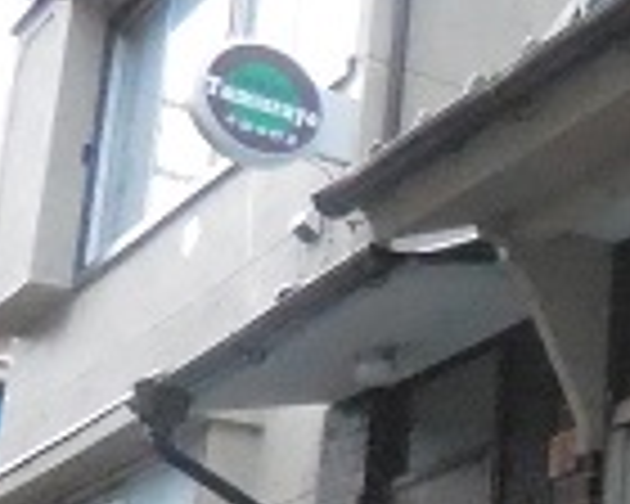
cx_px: 1053
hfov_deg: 18.4
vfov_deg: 17.5
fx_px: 1622
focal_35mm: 87
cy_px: 425
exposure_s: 1/1600
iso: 3200
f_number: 3.3
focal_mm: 4.5
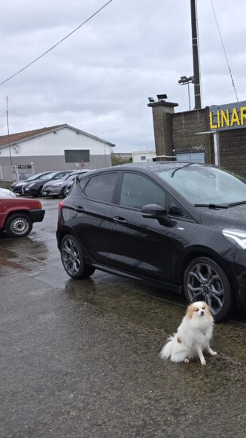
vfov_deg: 58.0
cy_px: 218
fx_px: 394
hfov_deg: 32.0
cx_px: 246
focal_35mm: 34
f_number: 1.7
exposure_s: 1/154
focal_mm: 6.25
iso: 12
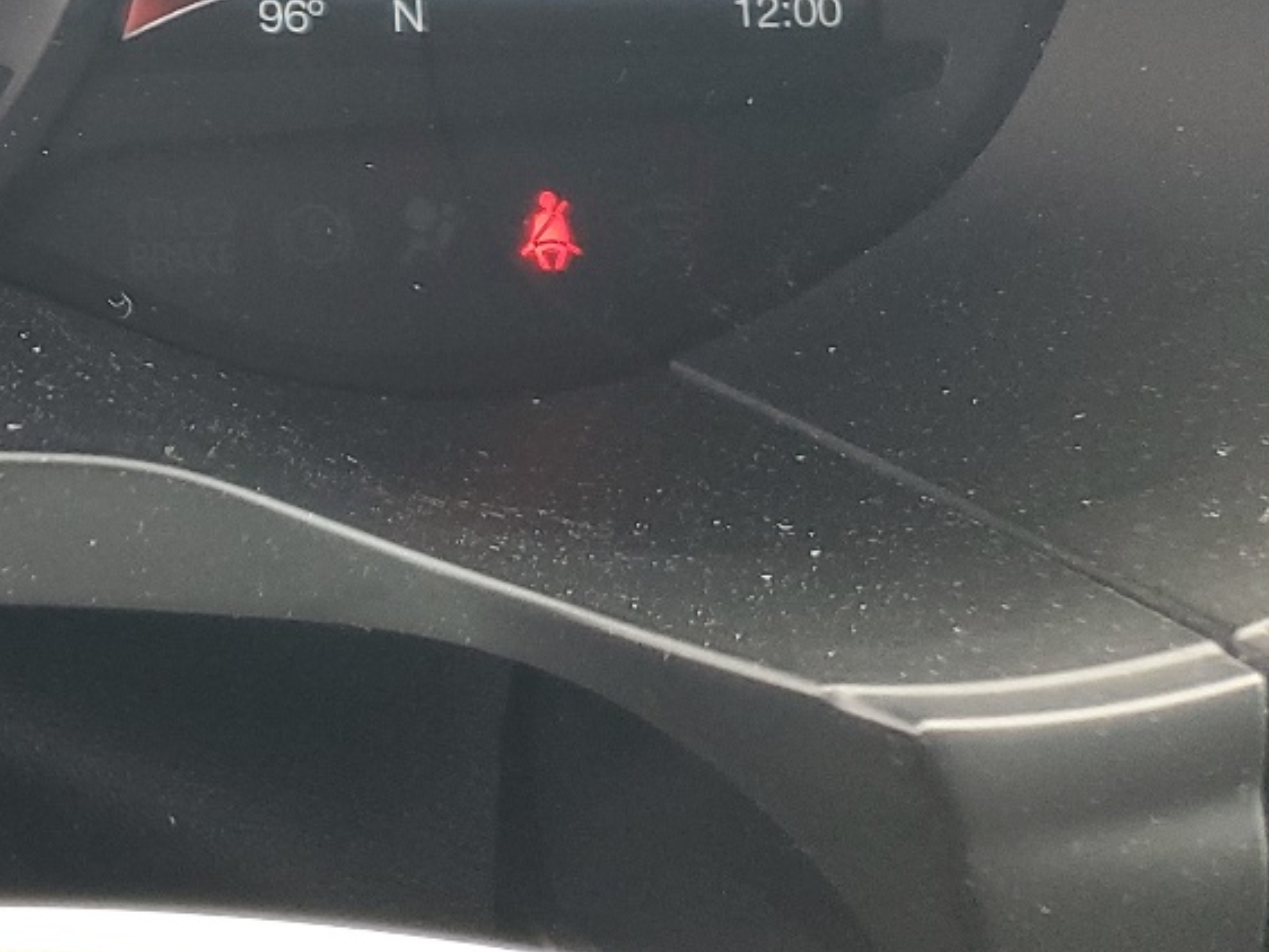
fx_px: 2714
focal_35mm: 74
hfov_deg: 22.6
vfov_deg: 18.8
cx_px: -517
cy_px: -212
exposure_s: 1/120
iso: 87
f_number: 1.5
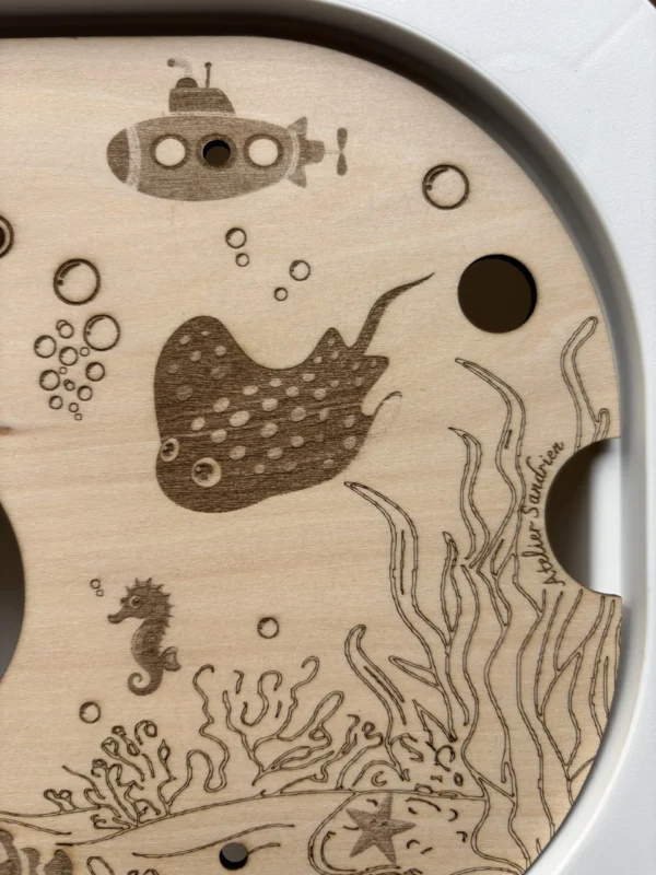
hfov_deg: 53.1
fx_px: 657
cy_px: 438
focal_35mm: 26
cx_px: 328
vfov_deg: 67.3
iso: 50
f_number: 1.6
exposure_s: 1/121
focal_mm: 5.96
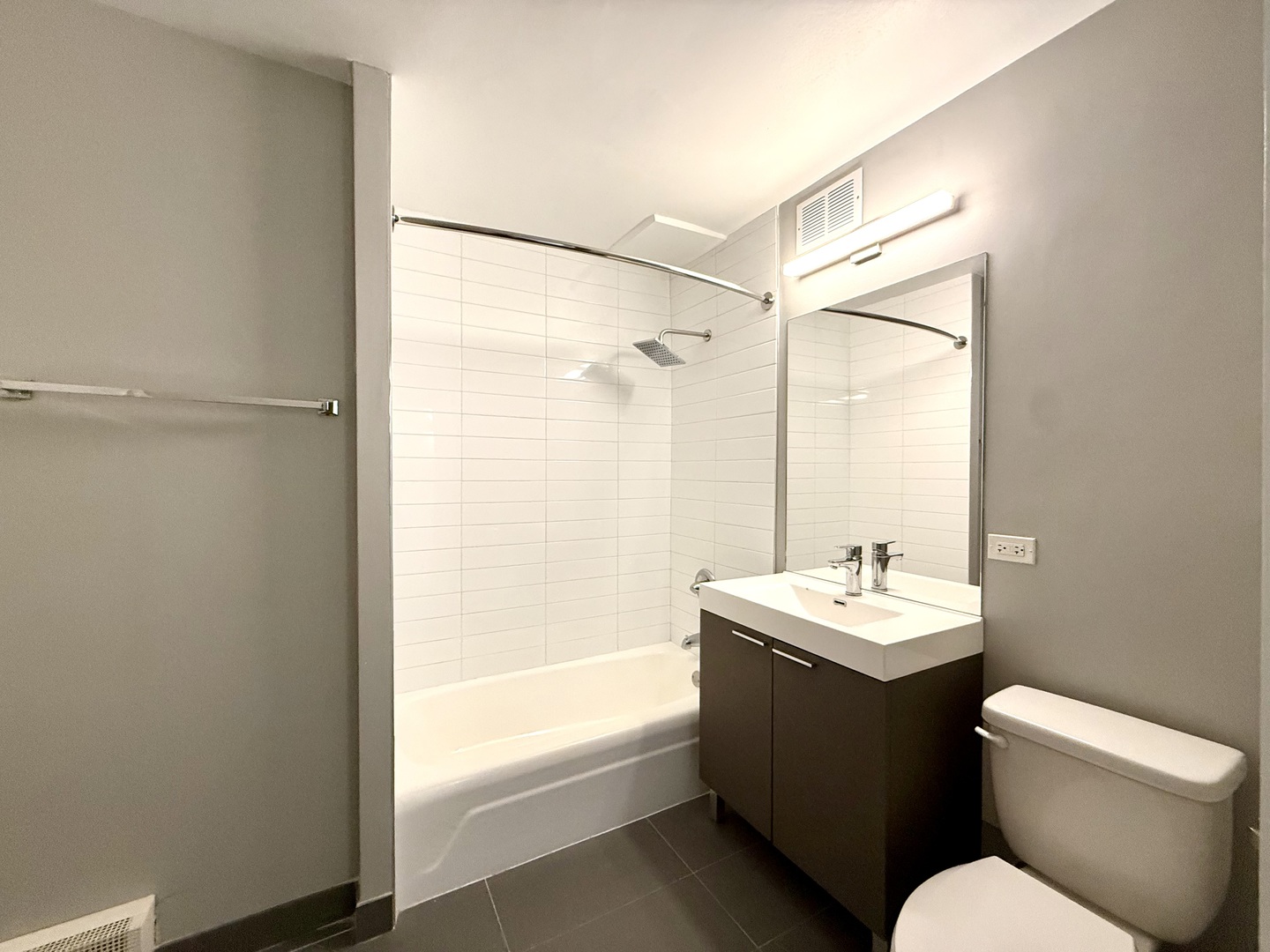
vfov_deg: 85.7
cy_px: 476
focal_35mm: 14
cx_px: 635
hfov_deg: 102.1
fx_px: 514
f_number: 2.2
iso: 320
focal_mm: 2.22
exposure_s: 1/60
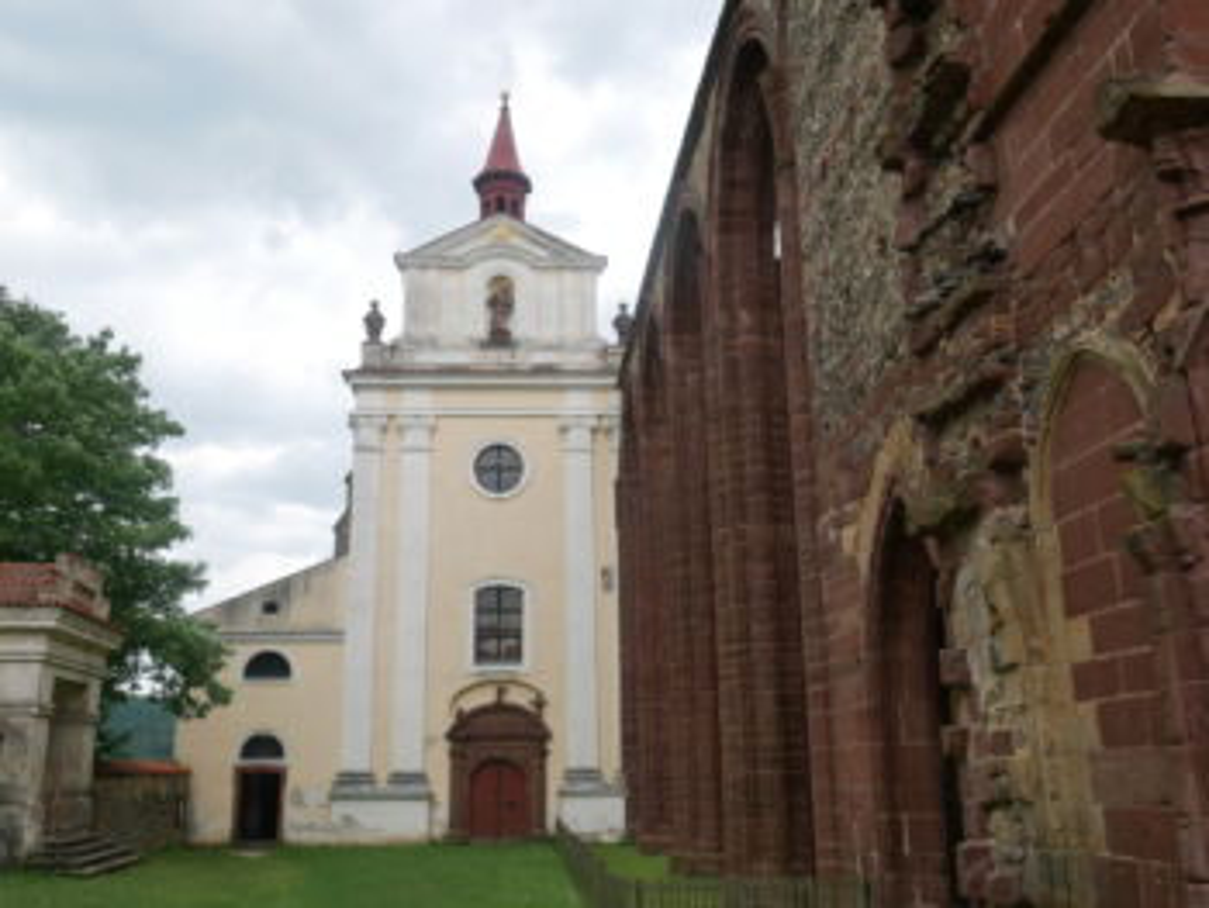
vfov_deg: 41.8
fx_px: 1188
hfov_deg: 53.9
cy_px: 454
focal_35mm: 34
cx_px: 604
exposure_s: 1/250
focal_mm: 17
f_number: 6.3
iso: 200
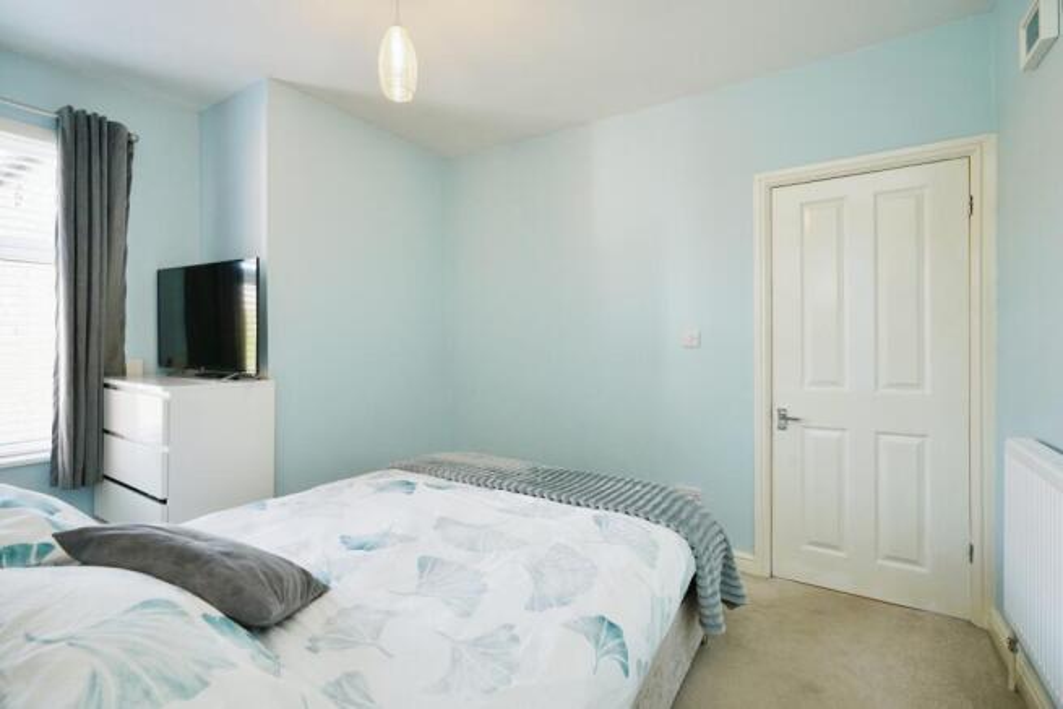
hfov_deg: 96.7
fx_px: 473
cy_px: 354
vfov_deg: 73.8
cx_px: 532
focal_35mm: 16
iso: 1000
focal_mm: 16
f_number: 8
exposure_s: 1/30
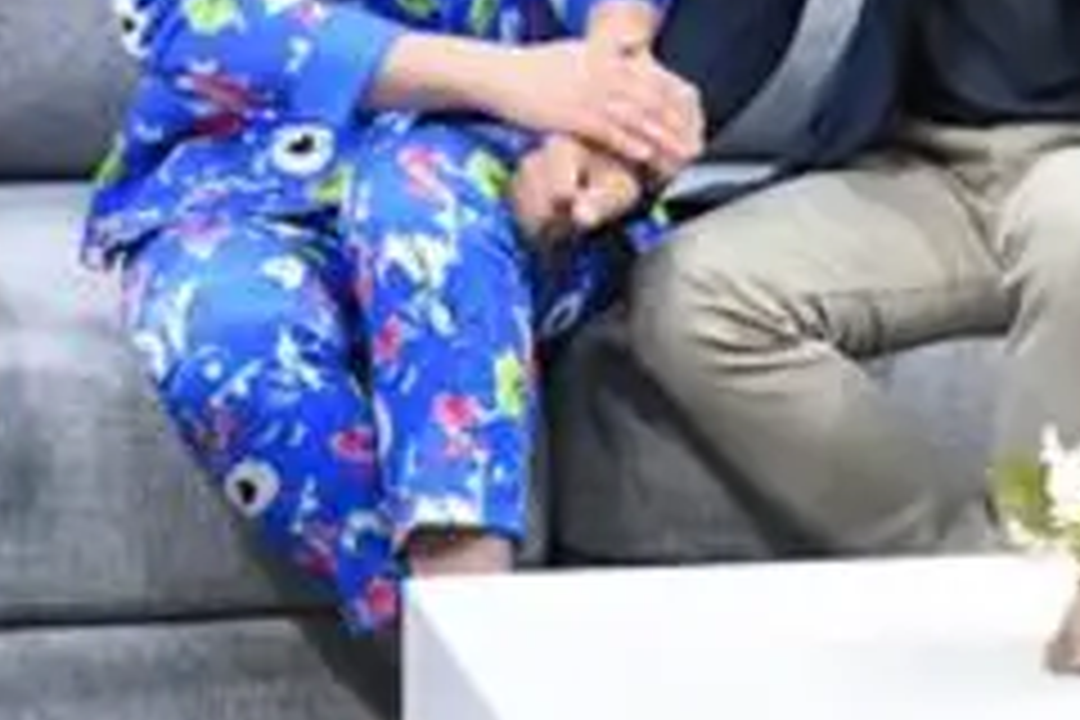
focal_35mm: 244
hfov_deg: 8.4
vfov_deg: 5.6
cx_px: 1156
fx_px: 7319
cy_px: -160
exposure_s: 1/400
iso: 5000
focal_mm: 50
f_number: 4.8
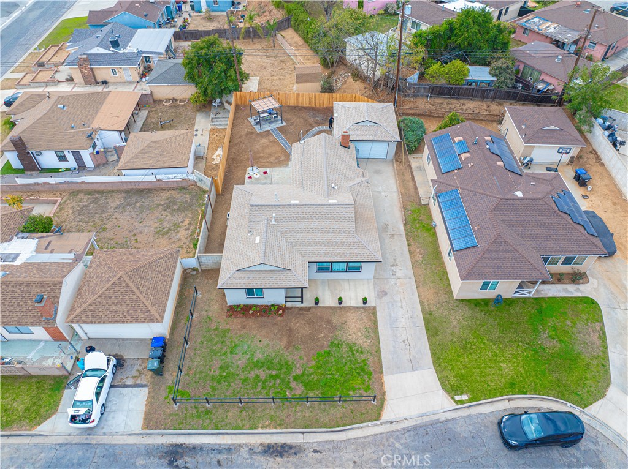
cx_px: 314
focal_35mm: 24
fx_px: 435
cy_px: 234
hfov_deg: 71.6
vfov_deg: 56.7
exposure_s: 1/400
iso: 100
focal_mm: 12.29
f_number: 2.8
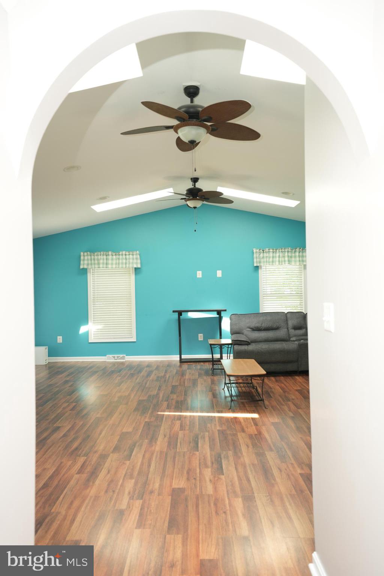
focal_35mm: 28
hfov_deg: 46.4
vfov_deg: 65.5
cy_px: 288
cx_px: 192
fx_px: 448
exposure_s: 1/60
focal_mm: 28
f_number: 2.8
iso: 250
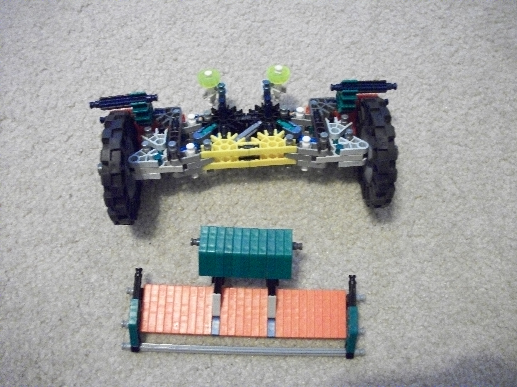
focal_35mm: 32
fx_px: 477
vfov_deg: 44.1
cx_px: 258
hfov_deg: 56.9
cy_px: 194
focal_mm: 5.7
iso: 640
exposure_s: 1/15
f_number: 2.9
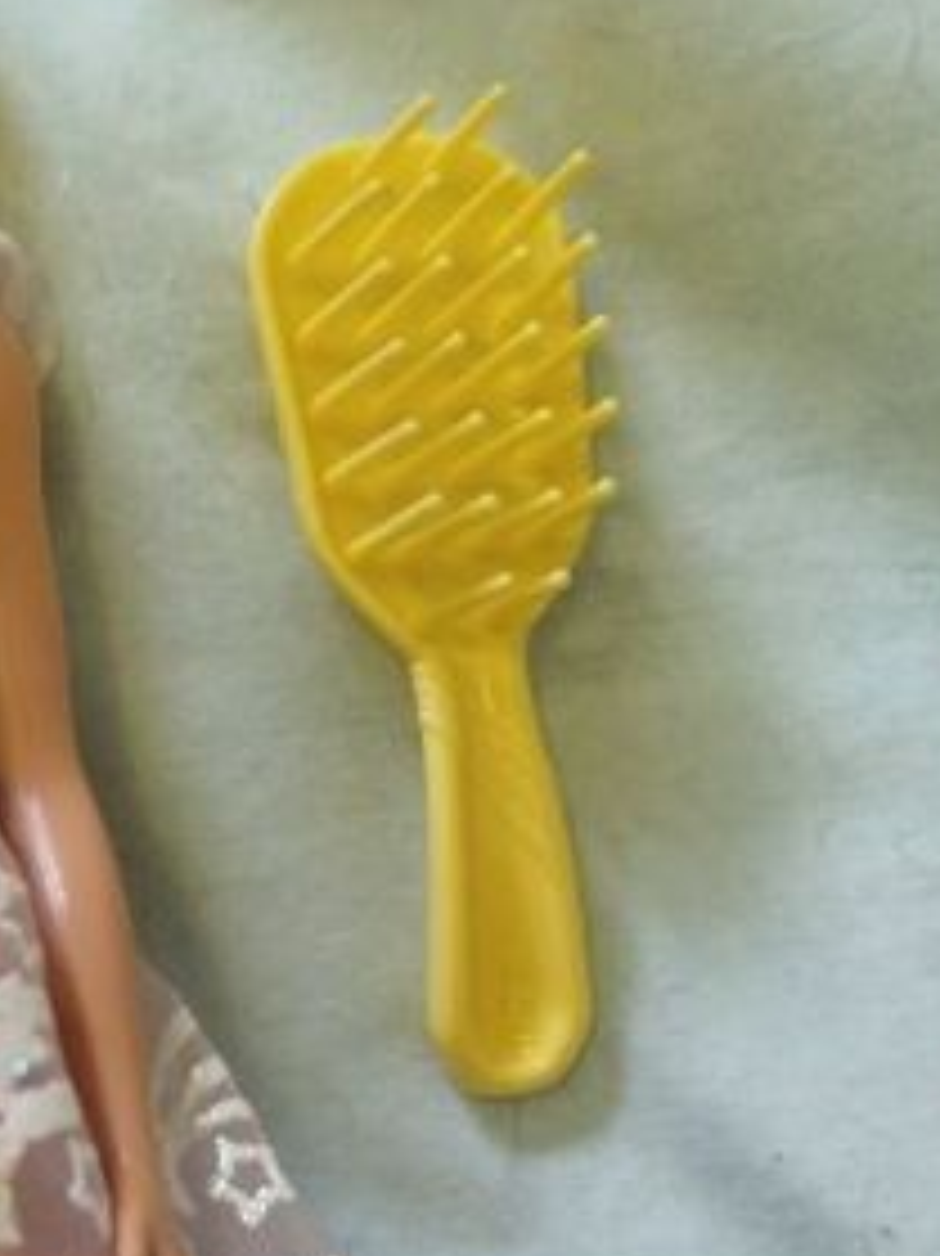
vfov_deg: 34.1
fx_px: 1993
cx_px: -81
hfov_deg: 24.8
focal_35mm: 55
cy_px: 963
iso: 640
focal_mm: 5.31
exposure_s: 1/17
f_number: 1.7
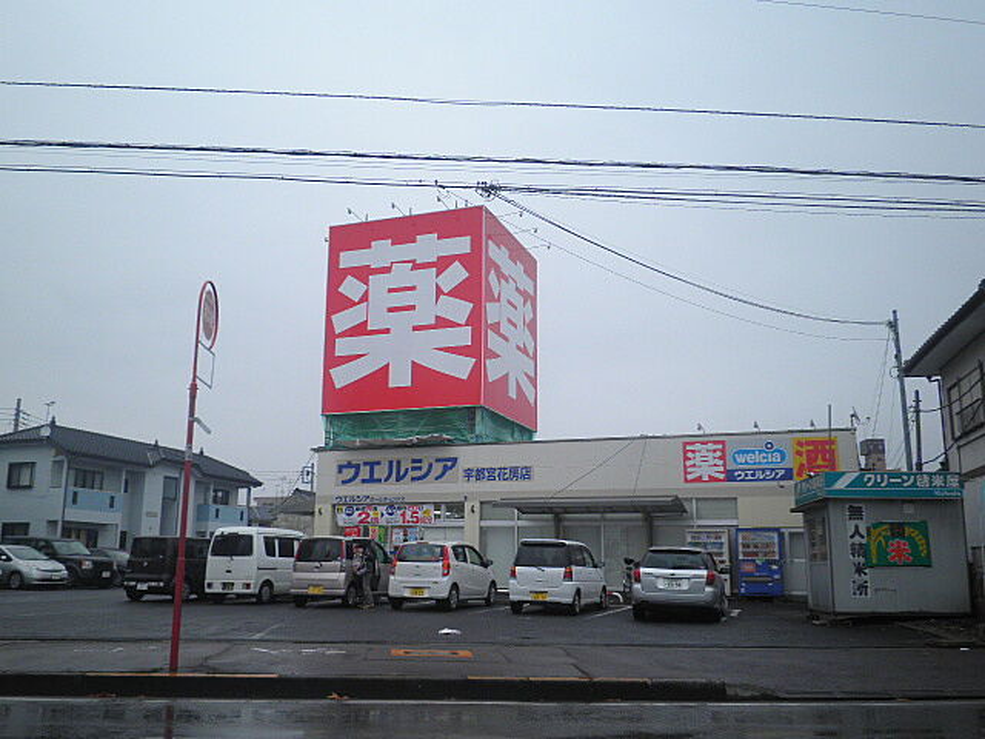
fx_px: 882
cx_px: 492
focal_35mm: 31
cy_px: 370
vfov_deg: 45.4
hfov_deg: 58.4
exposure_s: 1/200
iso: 64
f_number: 2.9
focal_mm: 5.5
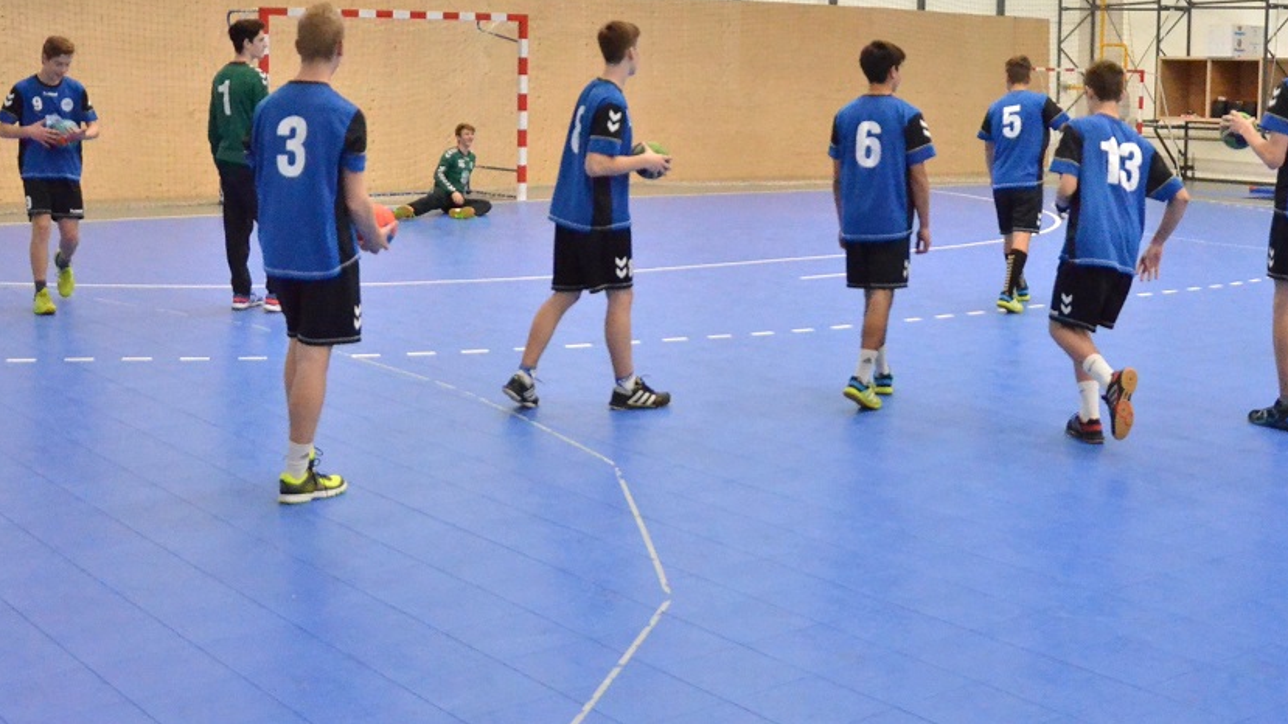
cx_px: 777
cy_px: 280
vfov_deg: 25.0
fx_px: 1631
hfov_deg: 42.9
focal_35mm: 48
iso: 6400
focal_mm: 21
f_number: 3.8
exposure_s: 1/800
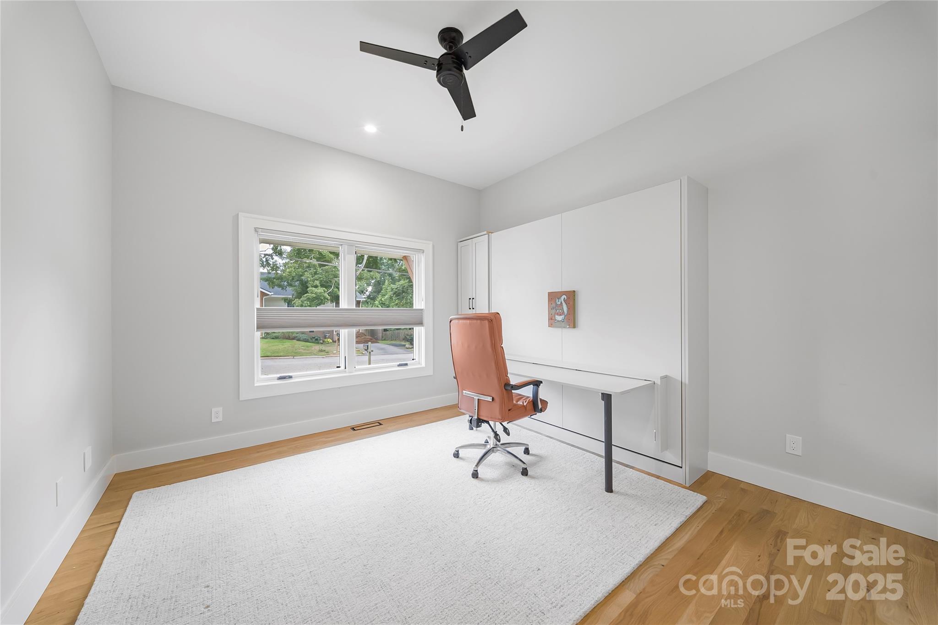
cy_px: 312
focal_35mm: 12
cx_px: 469
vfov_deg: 90.0
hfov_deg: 112.6
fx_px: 313
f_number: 8
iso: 640
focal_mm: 12
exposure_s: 1/30
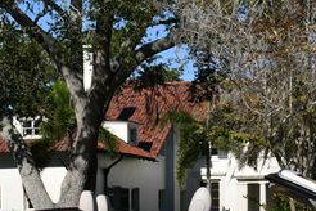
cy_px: 166
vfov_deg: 10.9
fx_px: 1097
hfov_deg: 16.3
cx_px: 258
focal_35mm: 125
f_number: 10
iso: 100
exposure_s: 1/400
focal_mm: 24
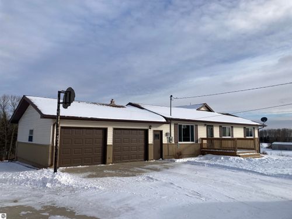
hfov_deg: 63.4
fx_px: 236
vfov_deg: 49.7
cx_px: 146
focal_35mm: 28
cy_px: 110
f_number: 1.8
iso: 20
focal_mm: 3.99
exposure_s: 1/2703
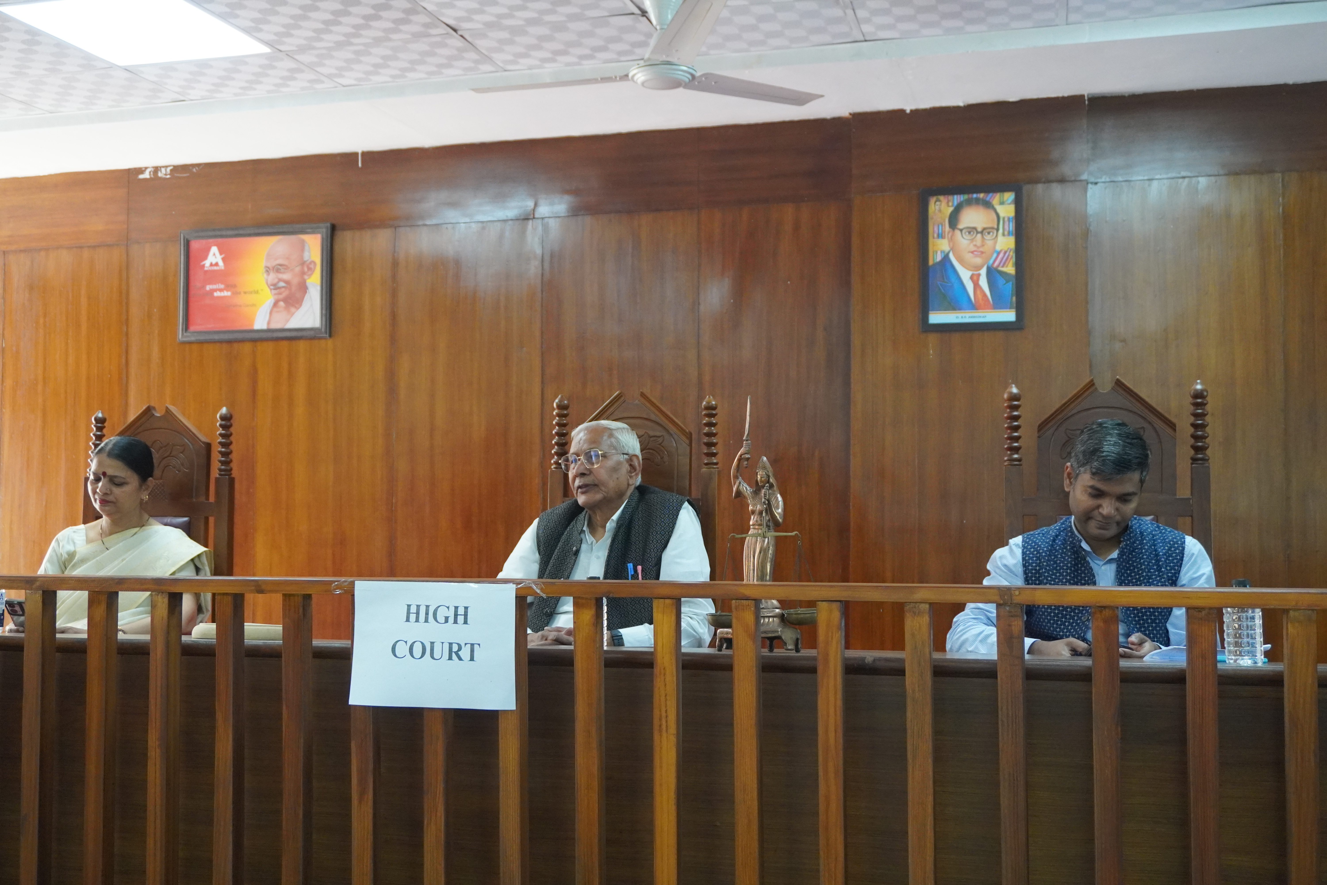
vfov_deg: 34.2
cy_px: 442
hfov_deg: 49.6
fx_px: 1437
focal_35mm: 39
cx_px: 664
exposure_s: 1/160
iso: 2500
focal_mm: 26
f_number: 4.5
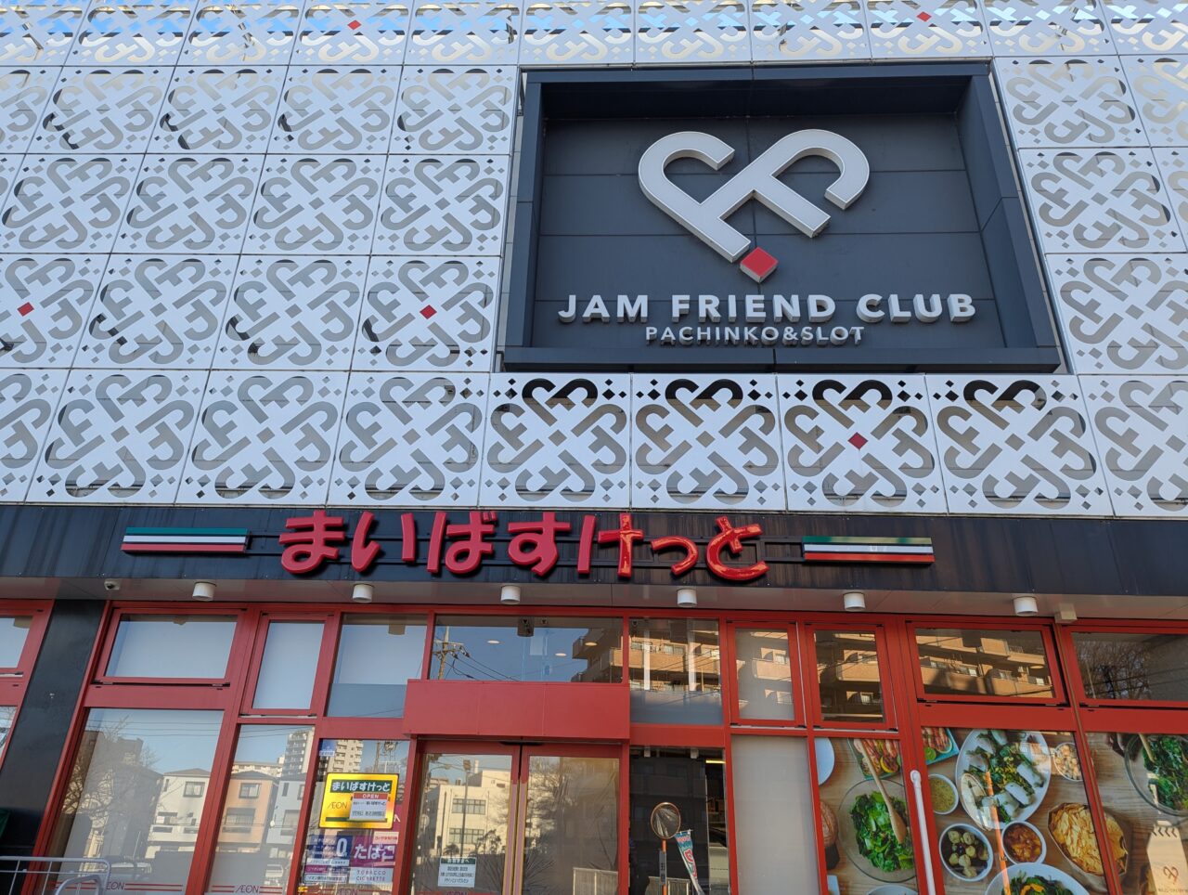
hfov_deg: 71.5
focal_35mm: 24
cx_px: 594
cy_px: 448
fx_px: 825
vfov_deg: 56.9
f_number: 1.85
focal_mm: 6.81
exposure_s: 1/449
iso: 41
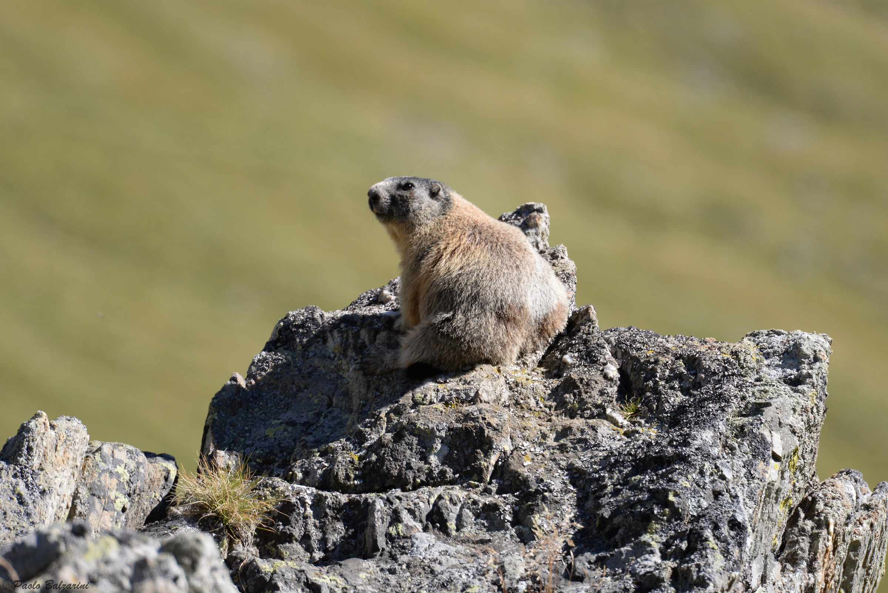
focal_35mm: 550
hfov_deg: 3.7
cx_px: 444
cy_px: 296
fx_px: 13571
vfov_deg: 2.5
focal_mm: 550
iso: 560
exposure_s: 1/640
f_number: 8
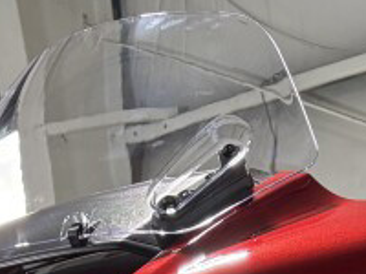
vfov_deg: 9.3
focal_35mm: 139
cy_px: 711
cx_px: 241
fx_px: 1470
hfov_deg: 14.2
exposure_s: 1/120
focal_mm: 5.96
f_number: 1.6
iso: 125
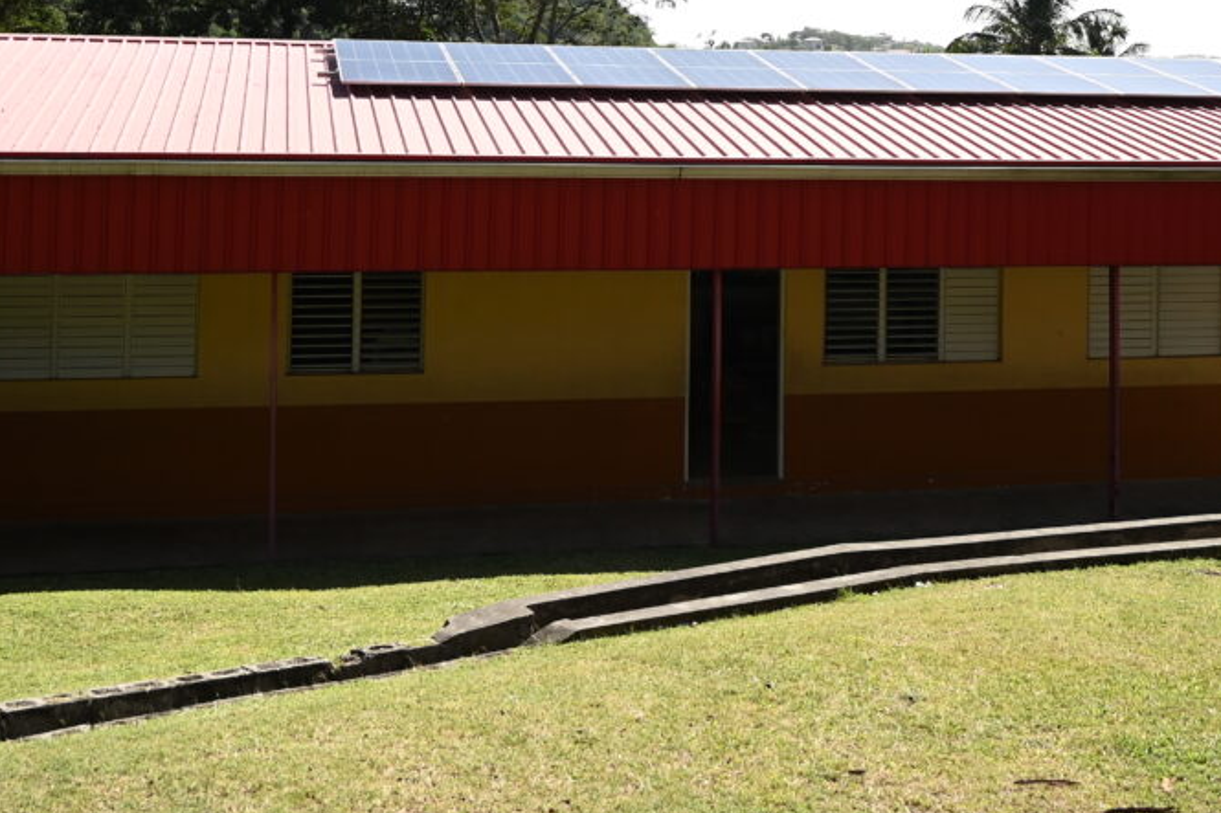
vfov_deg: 24.8
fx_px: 1763
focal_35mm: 52
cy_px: 1
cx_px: 630
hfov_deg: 38.2
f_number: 4
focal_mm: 24
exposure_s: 1/3200
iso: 400
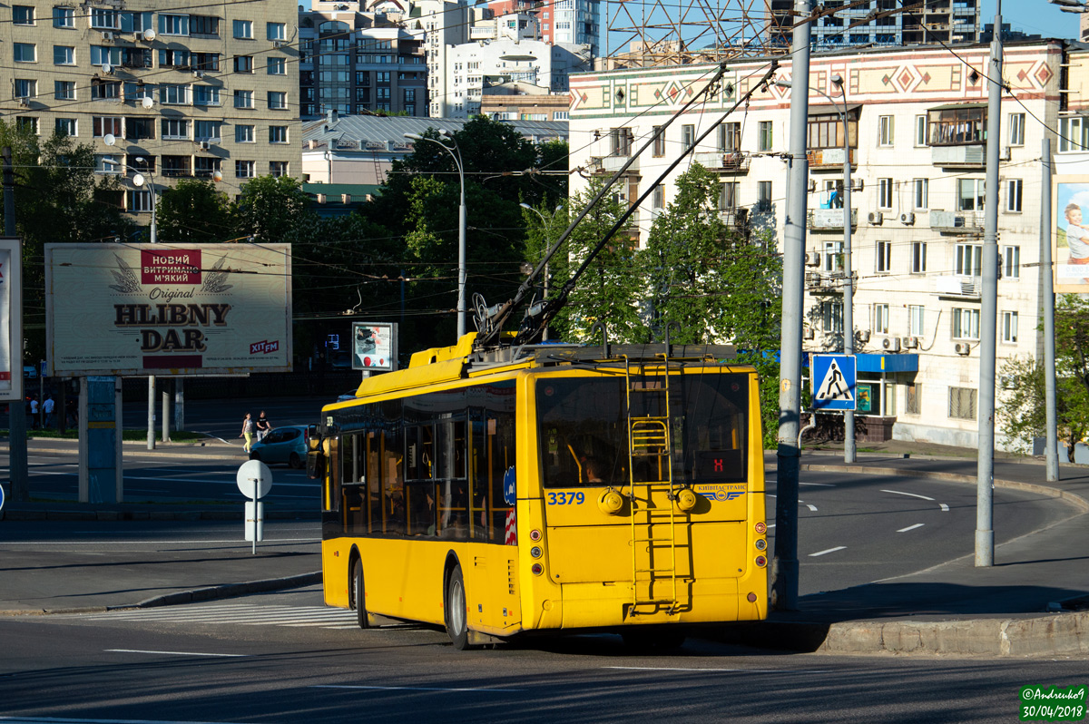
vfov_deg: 15.7
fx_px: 2630
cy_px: 362
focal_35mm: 87
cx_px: 544
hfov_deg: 23.4
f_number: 8
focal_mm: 58
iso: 200
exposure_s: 1/800
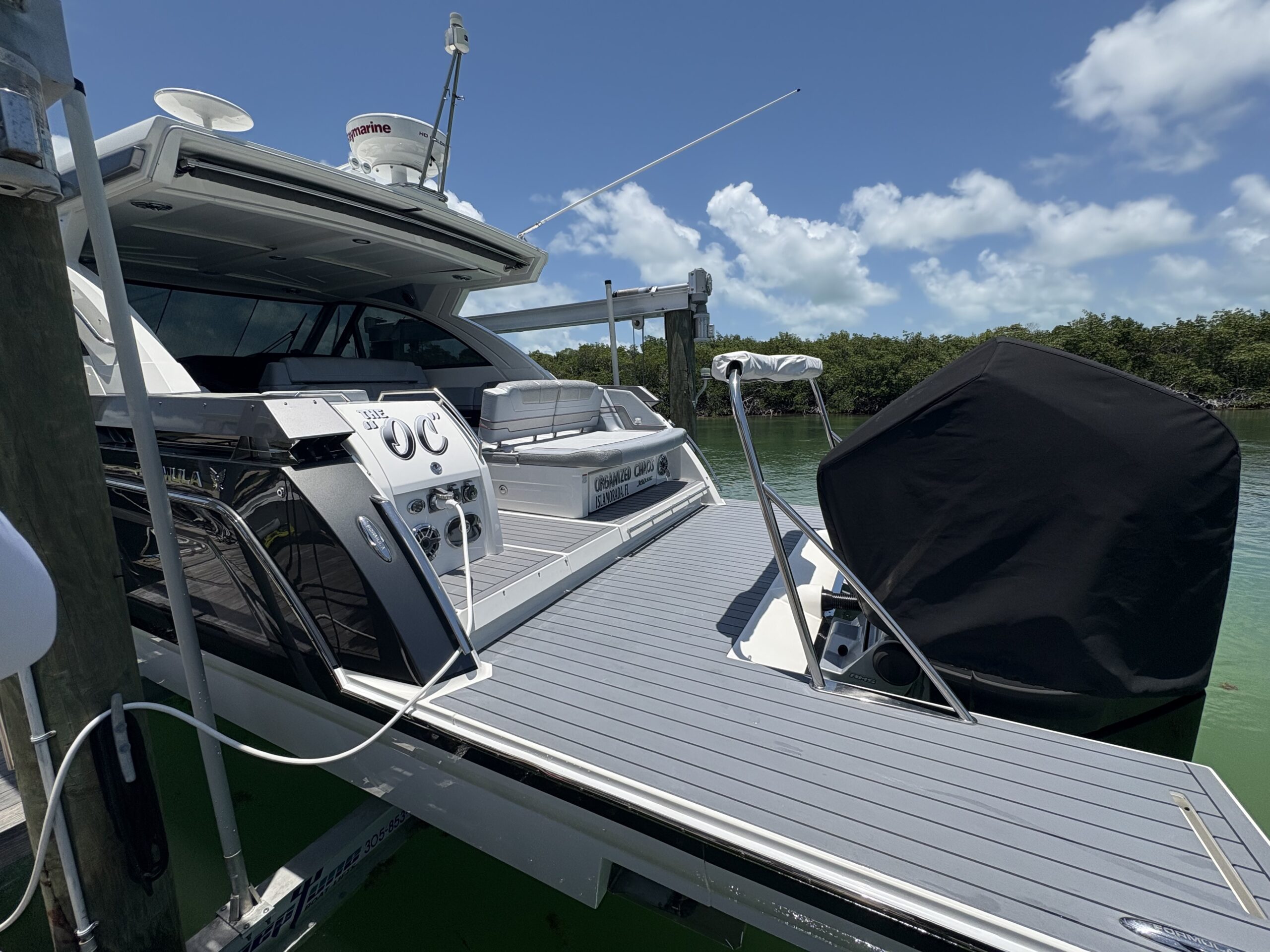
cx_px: 635
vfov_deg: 85.7
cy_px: 476
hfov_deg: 102.1
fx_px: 514
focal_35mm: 14
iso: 50
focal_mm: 2.22
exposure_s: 1/3546
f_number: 2.2
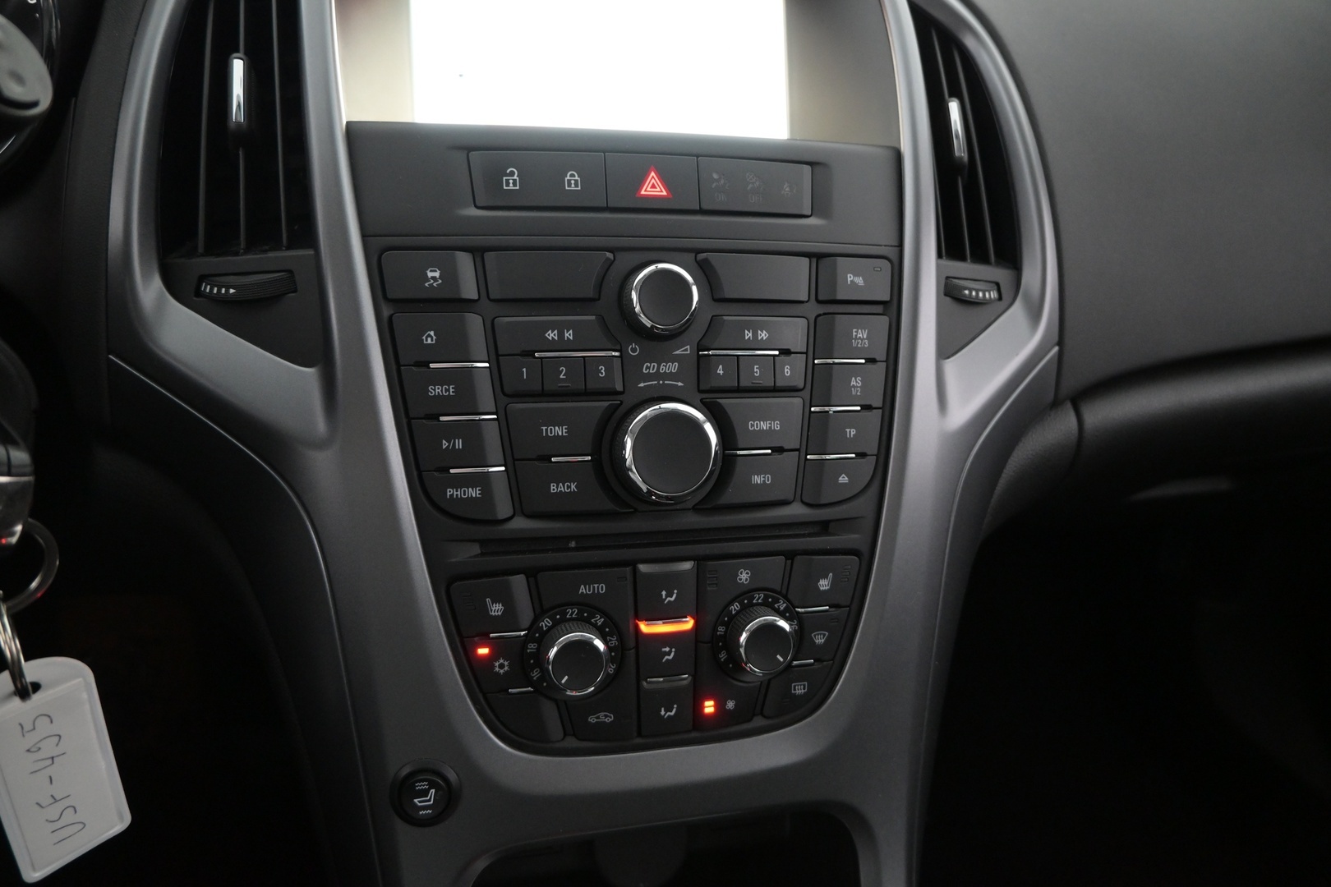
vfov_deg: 53.1
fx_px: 887
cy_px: 444
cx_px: 666
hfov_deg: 73.7
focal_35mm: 24
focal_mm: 16
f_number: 3.5
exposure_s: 1/50
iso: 2500
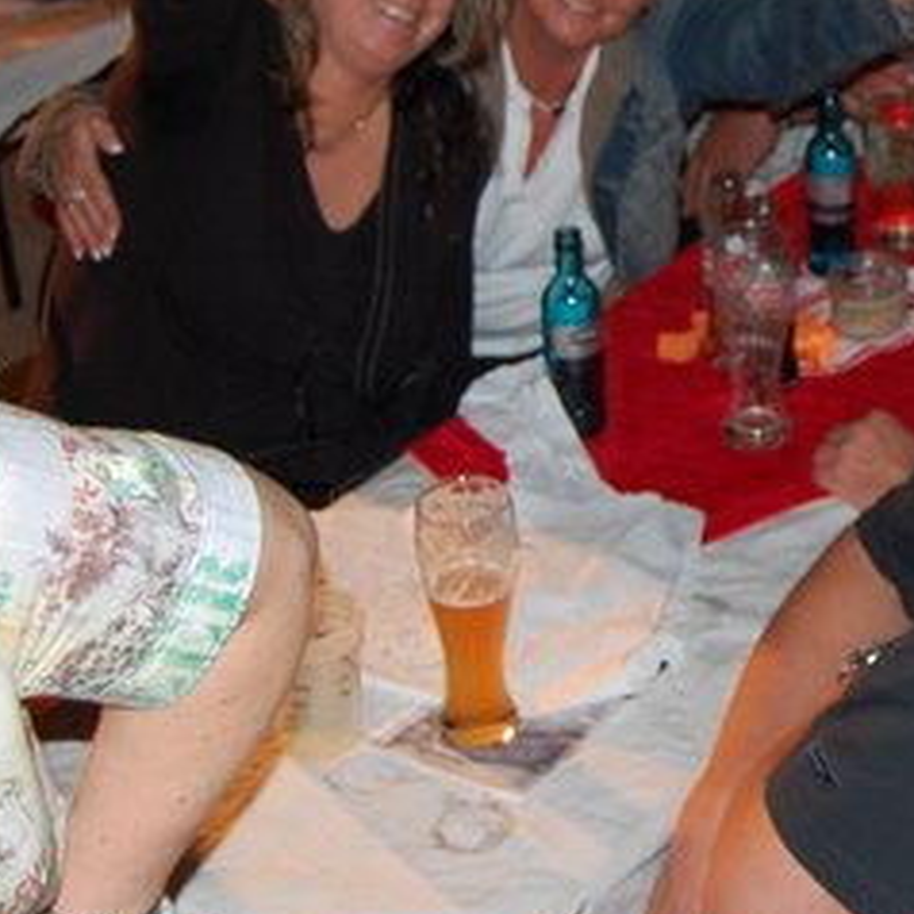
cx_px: 926
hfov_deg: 19.5
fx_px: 2577
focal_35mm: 86
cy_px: 144
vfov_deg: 19.8
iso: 400
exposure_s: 1/60
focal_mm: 23
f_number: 3.8
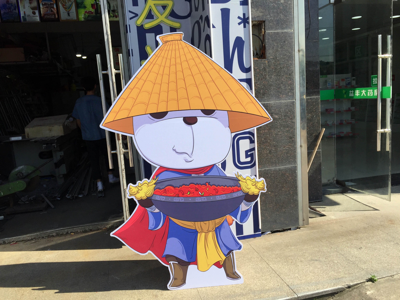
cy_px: 150
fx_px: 335
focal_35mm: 29
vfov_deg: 48.2
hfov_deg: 61.7
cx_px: 200
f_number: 2.2
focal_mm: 4.15
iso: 32
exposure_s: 1/1647
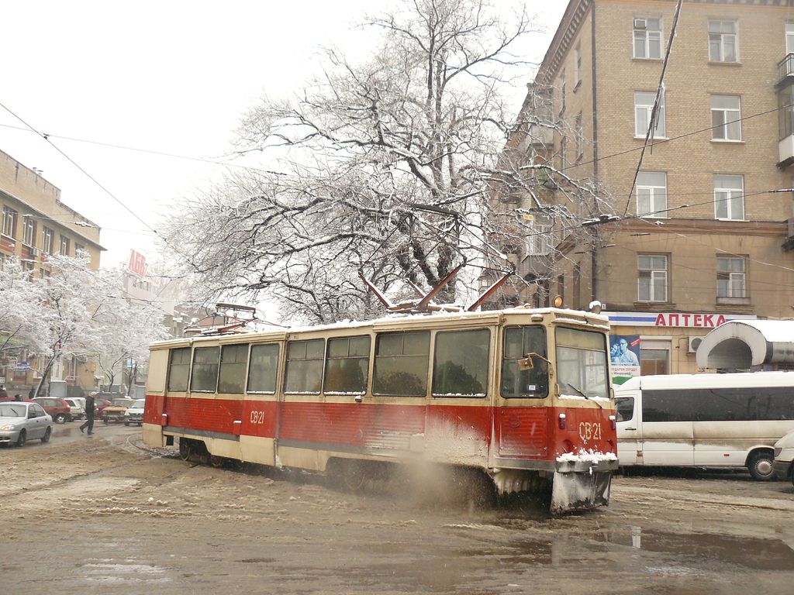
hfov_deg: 51.4
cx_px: 397
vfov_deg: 39.7
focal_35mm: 36
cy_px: 298
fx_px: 826
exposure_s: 1/200
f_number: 2.8
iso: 200
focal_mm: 6
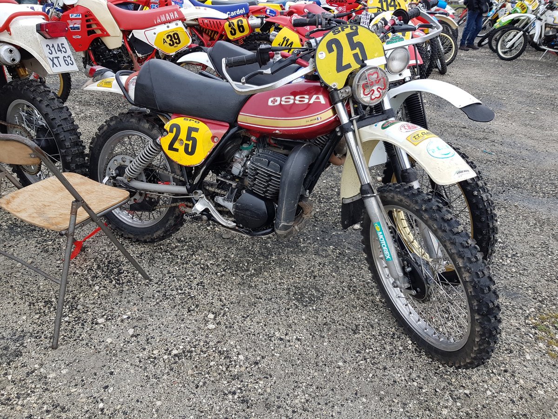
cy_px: 210
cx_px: 279
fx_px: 419
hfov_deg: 67.3
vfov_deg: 53.1
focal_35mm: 26
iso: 40
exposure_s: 1/155
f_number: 1.7
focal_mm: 4.2
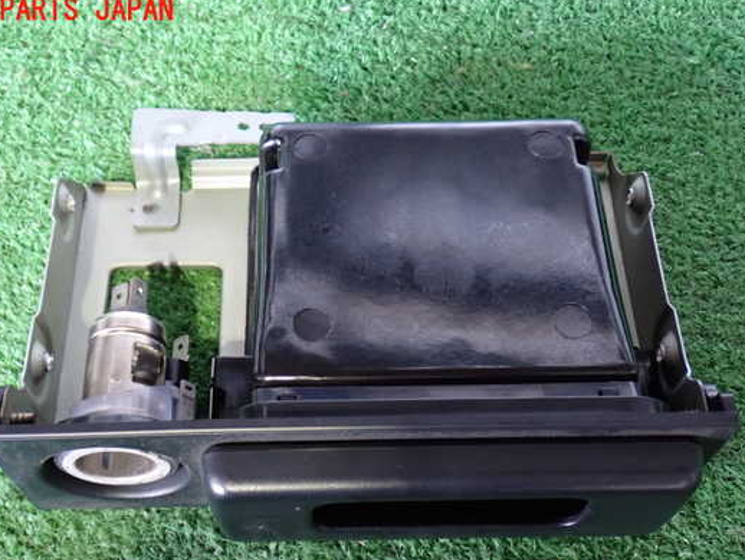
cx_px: 344
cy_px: 317
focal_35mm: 44
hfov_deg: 42.9
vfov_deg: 32.9
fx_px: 947
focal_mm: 6.83
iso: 800
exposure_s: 1/30
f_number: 2.7
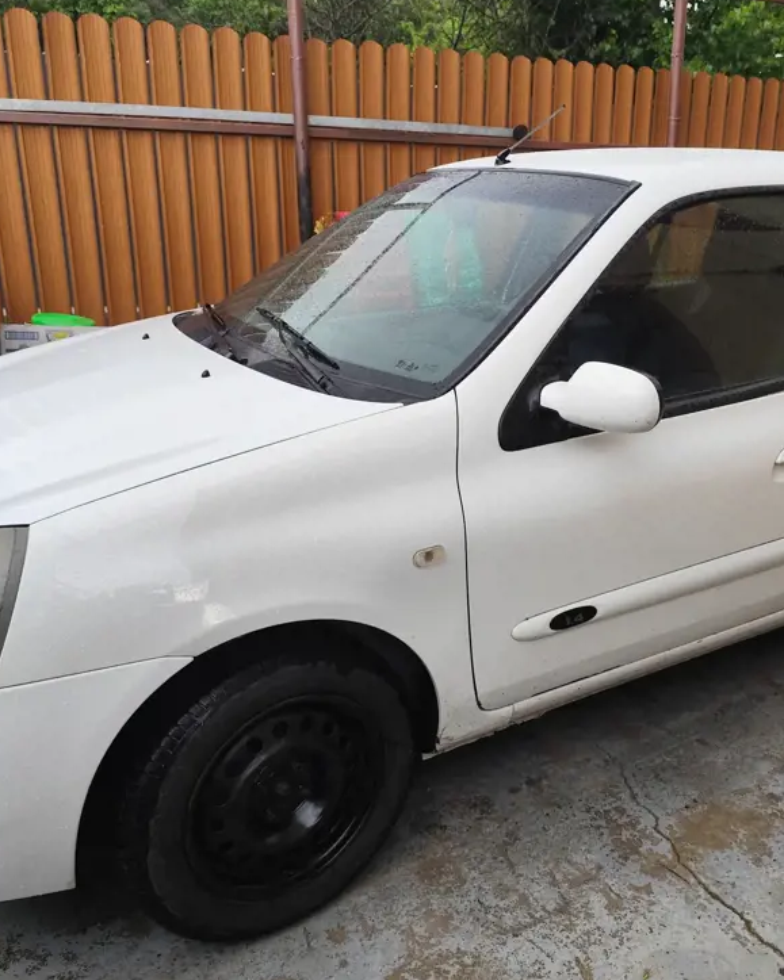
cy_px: 498
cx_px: 508
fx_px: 899
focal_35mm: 31
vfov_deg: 57.2
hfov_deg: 46.5
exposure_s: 1/100
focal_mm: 6.14
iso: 64
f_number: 1.65
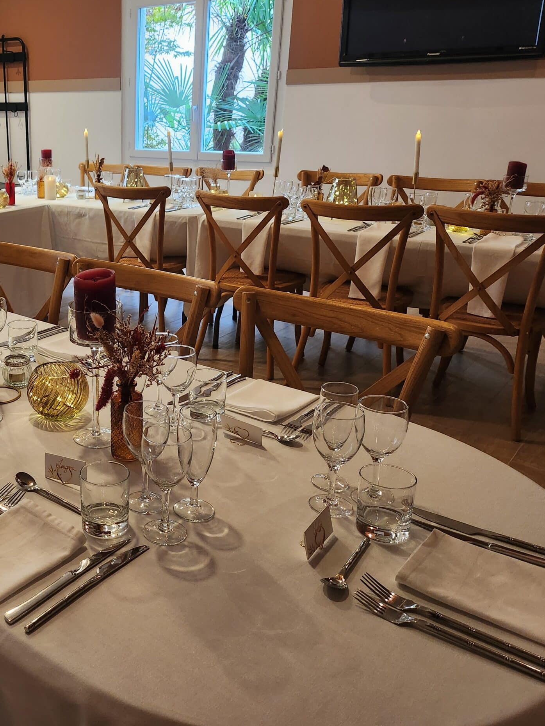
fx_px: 693
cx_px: 63
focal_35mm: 33
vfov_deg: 55.4
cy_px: 359
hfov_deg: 40.0
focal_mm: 5
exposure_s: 1/100
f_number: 1.8
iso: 400
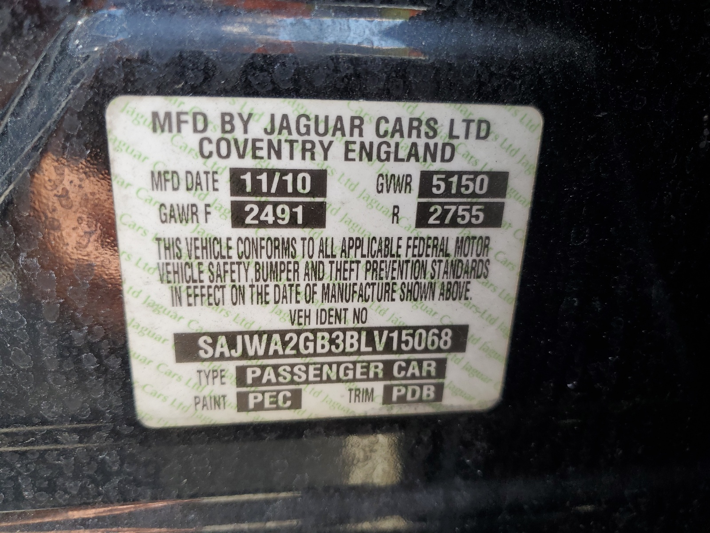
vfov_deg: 53.1
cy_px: 266
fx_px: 533
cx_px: 355
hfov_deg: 67.3
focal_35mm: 26
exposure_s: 1/147
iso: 50
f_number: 1.5
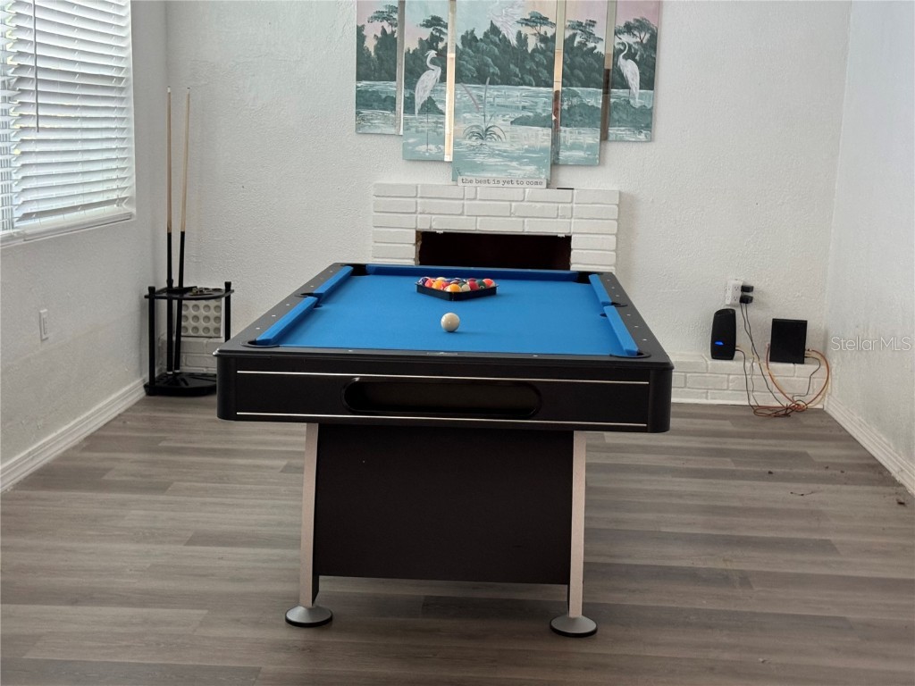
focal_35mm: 48
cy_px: 343
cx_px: 458
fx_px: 1269
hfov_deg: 39.7
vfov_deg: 30.3
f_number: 1.78
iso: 250
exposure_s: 1/60
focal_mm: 6.76
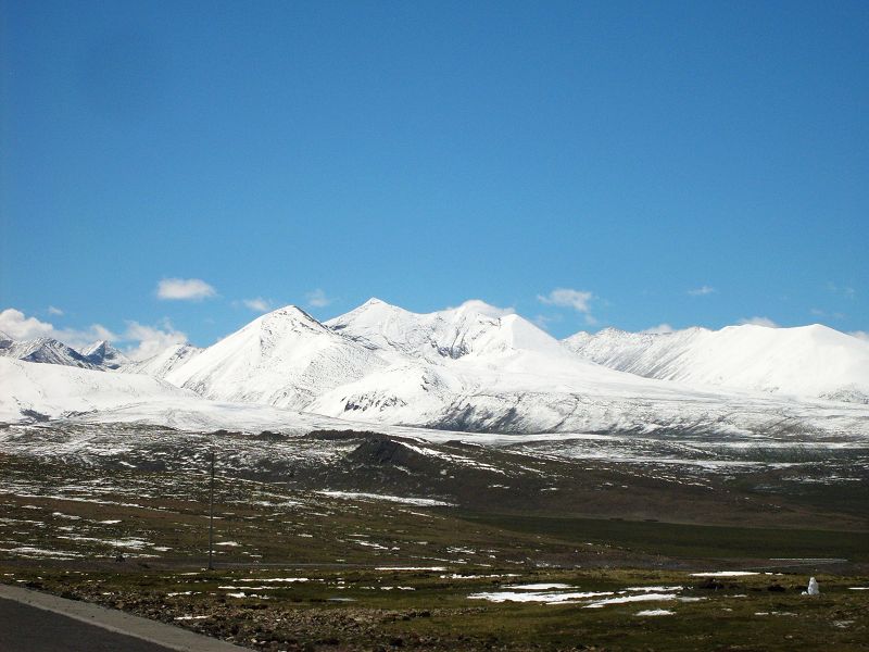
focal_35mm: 106
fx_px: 2661
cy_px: 326
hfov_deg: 18.5
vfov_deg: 14.0
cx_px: 434
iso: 80
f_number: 12.4
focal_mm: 17.4
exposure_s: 1/350
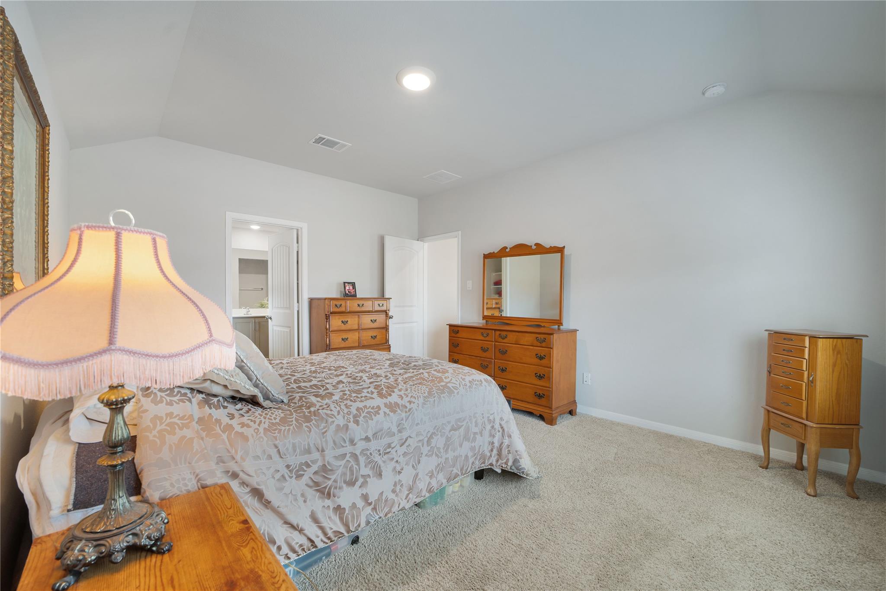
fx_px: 345
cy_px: 296
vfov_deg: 81.2
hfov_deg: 104.3
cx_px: 443
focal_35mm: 14
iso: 100
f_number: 8
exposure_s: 1/1.43
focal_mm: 14
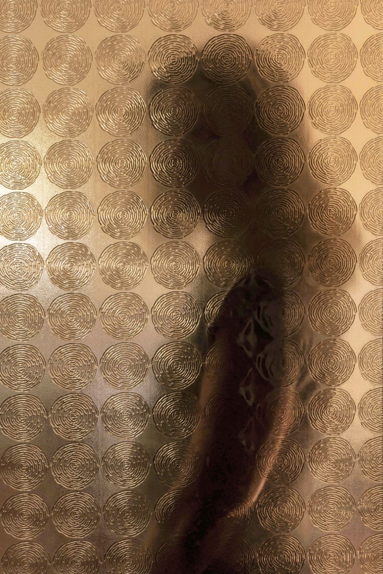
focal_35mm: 40
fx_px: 638
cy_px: 287
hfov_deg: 33.4
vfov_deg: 48.5
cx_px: 192
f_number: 4
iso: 640
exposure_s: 1/100
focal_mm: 40
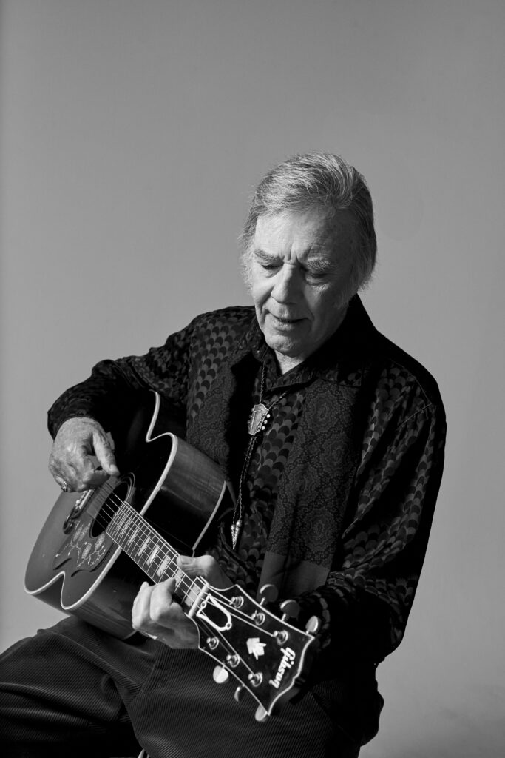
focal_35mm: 42
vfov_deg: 46.4
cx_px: 252
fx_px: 883
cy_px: 379
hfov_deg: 31.9
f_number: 5.6
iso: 400
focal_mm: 42
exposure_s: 1/200
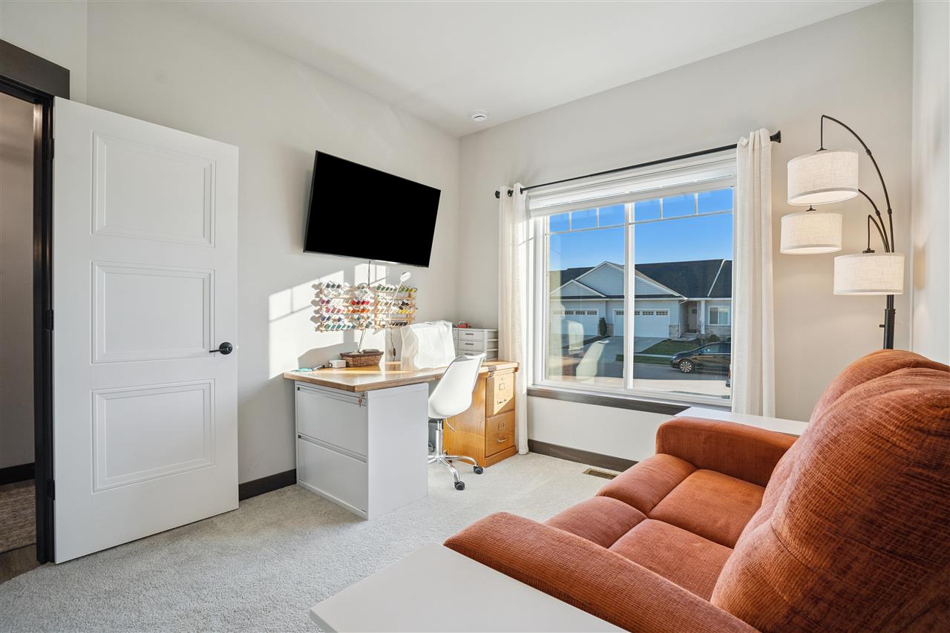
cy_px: 316
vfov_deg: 73.7
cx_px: 475
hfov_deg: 96.7
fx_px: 422
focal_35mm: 16
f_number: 8
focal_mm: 16
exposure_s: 1/500
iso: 800
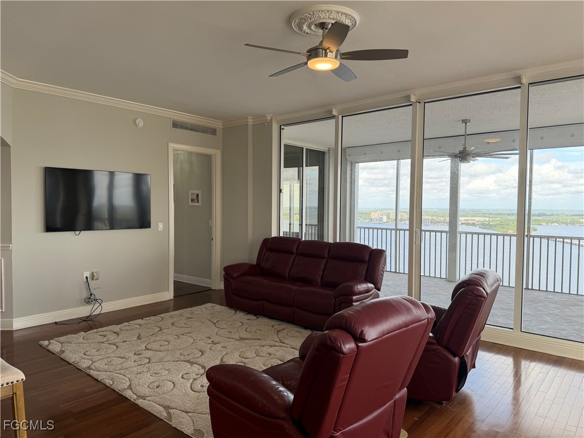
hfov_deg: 71.6
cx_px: 292
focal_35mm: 24
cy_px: 219
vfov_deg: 56.8
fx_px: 405
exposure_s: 1/174
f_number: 1.78
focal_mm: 6.76
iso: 80
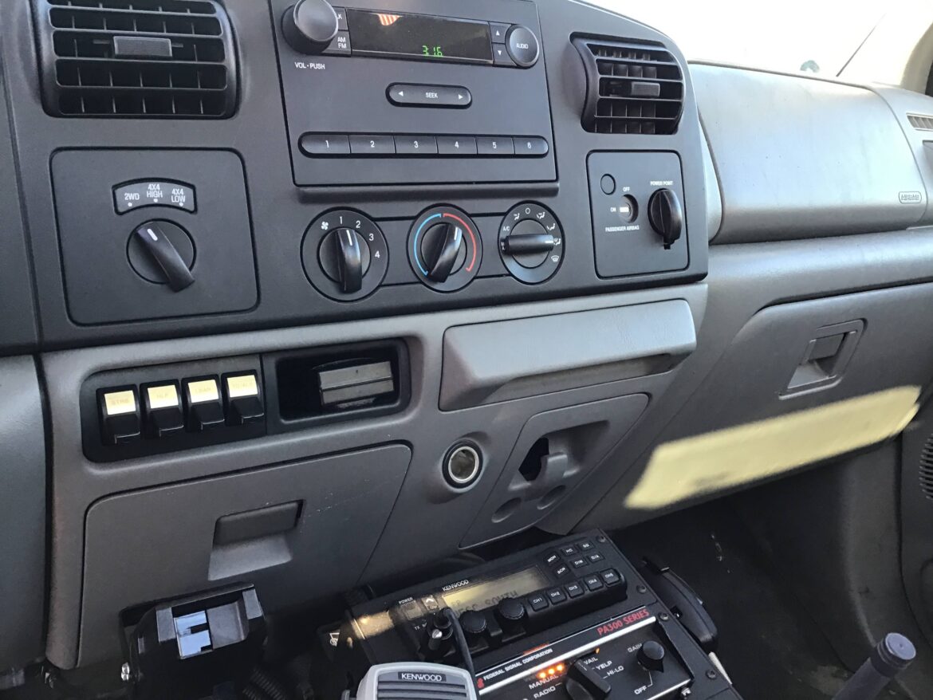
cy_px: 350
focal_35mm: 31
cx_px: 466
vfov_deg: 45.5
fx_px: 836
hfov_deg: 58.3
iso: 40
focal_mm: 3.3
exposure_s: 1/30
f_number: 2.4
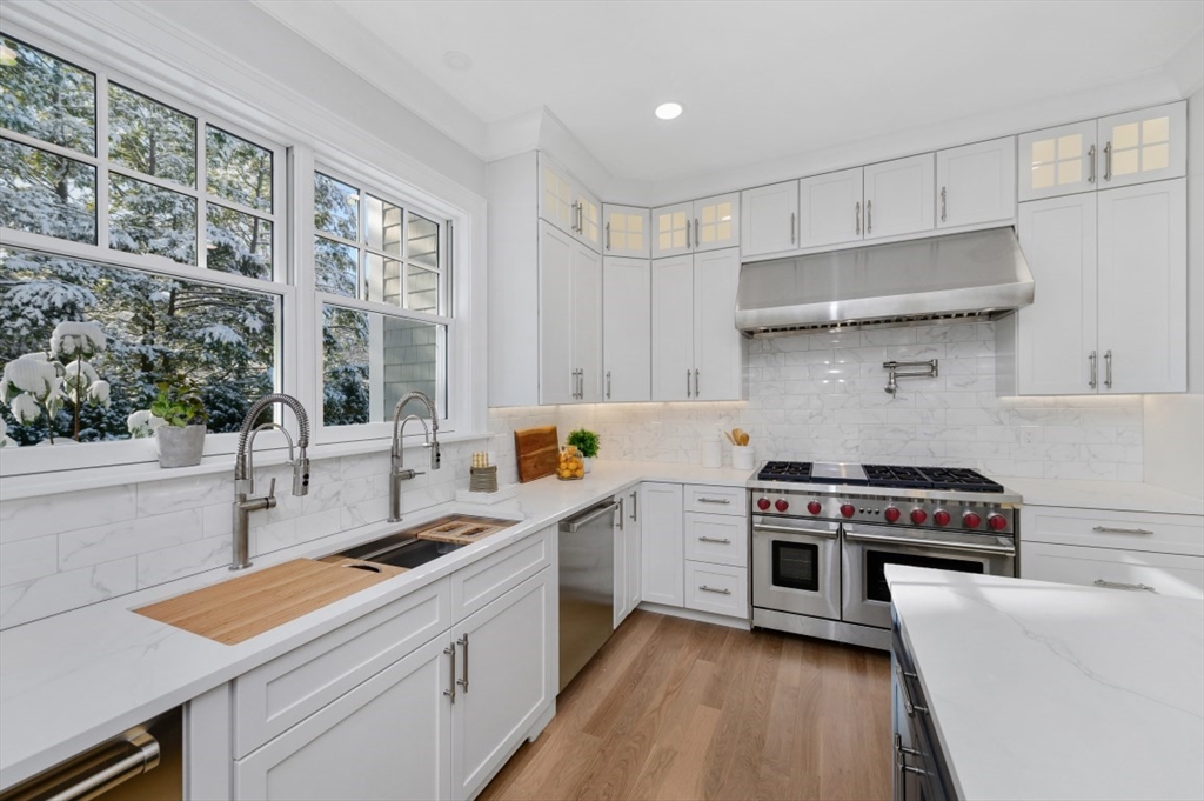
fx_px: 468
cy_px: 400
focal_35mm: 14
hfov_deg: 104.3
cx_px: 602
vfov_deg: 81.1
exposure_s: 1/200
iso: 200
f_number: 5.6
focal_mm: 14
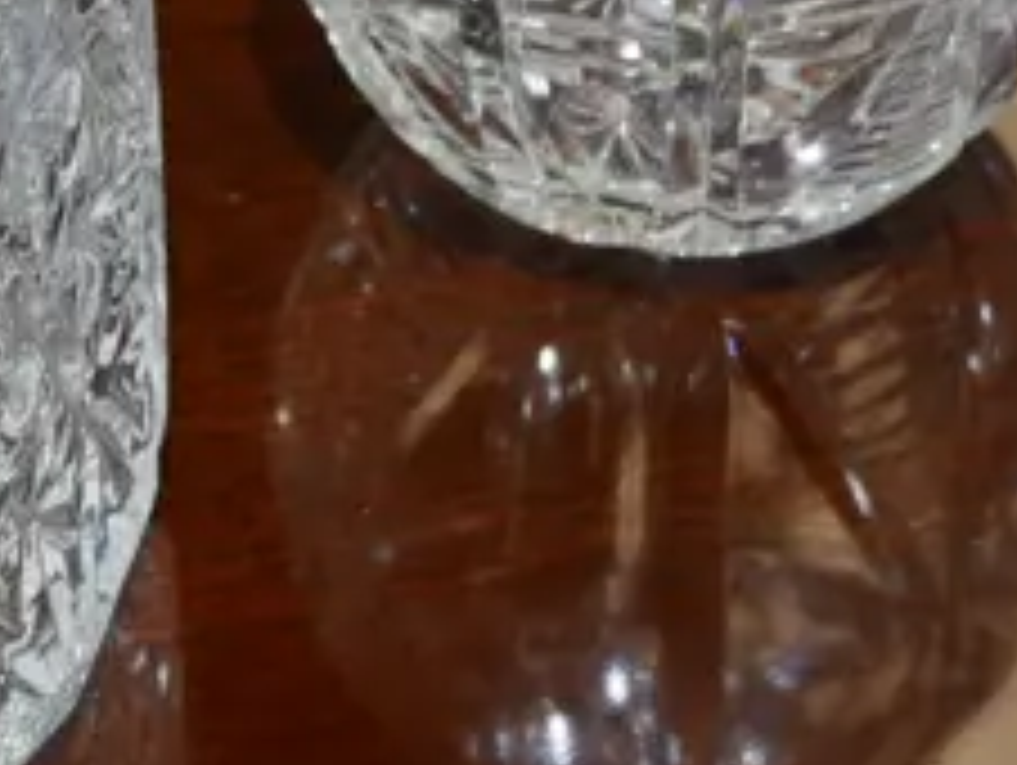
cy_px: -542
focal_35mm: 145
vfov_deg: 9.8
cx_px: 621
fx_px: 4265
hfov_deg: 13.6
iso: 250
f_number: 3.6
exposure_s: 1/60
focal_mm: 16
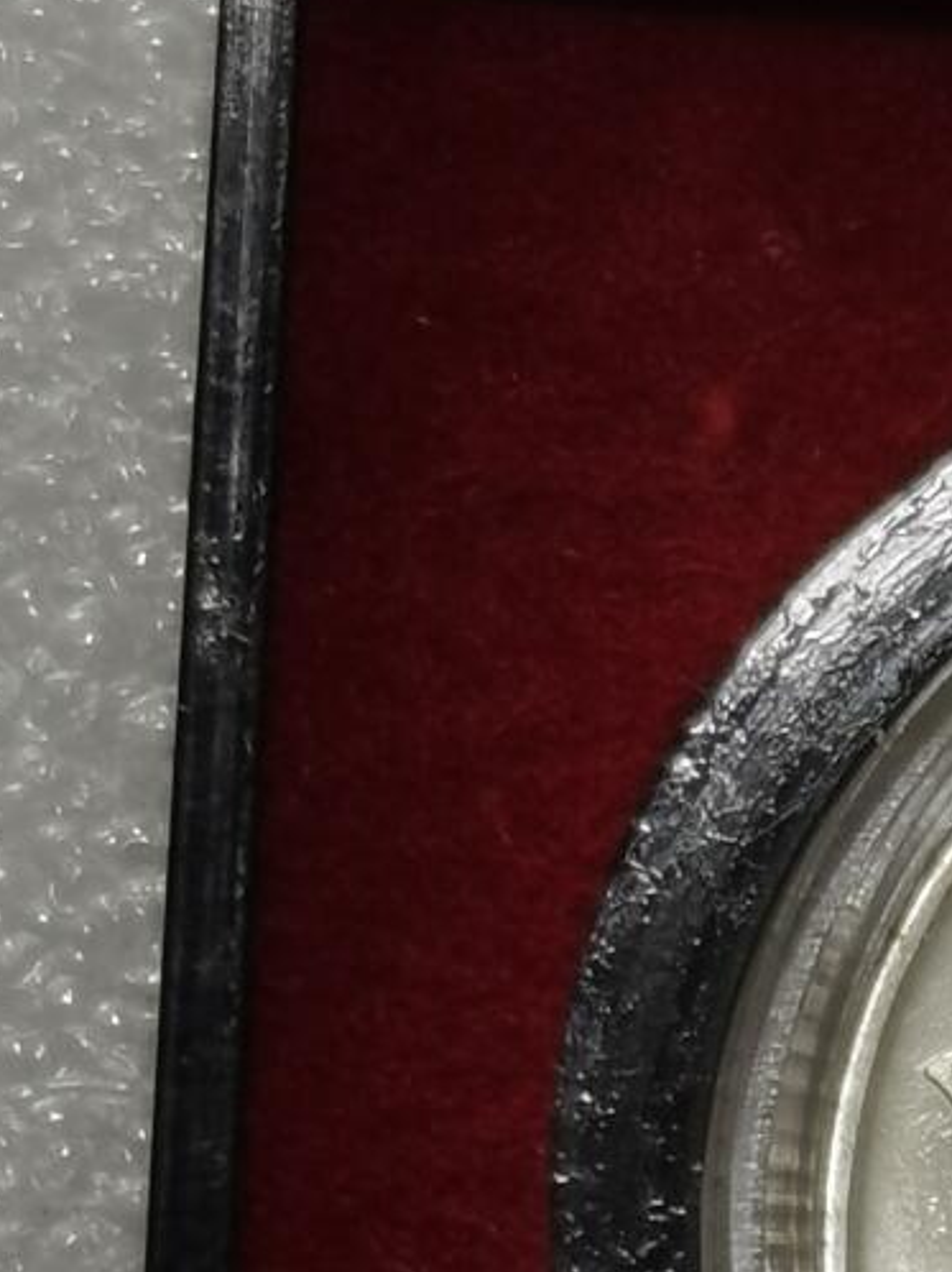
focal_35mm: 246
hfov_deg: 5.9
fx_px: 9028
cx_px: 1582
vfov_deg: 8.0
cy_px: 1405
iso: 50
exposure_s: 1/160
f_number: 1.8
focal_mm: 5.58
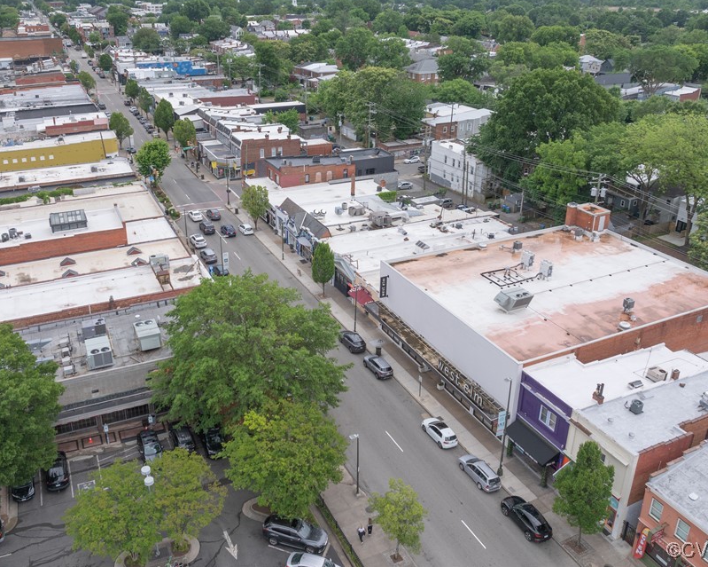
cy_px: 229
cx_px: 311
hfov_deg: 58.6
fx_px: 629
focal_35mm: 30
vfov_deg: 48.2
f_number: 2.8
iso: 120
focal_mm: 12.29
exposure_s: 1/1000
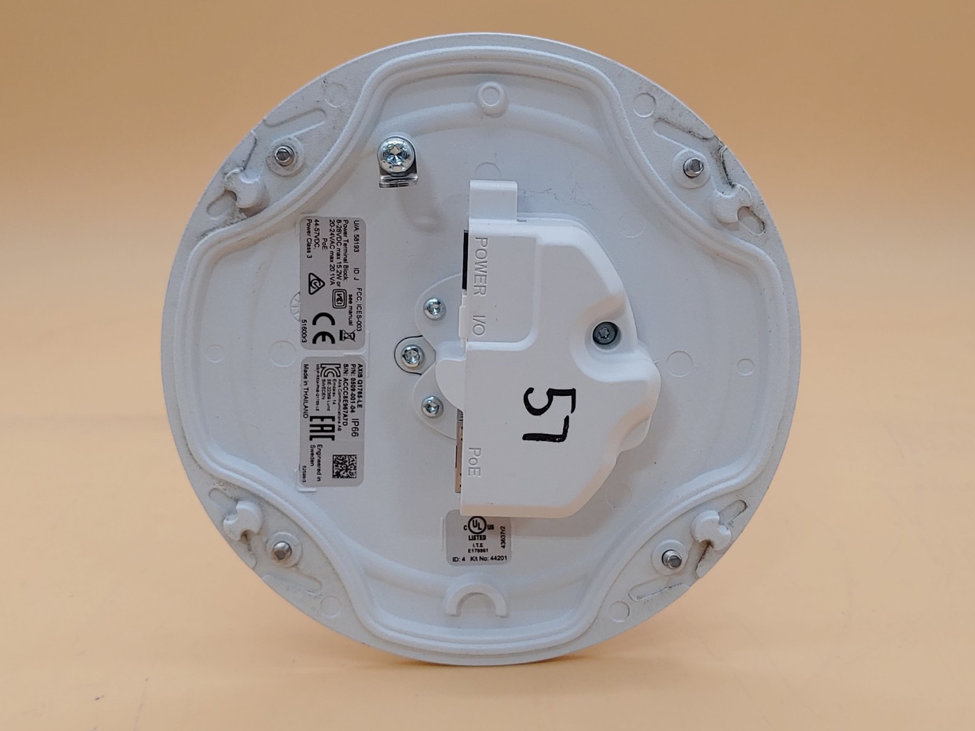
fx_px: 1183
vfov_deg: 34.3
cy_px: 366
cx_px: 490
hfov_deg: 44.8
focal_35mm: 42
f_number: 1.8
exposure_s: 1/133
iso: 50
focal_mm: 4.36
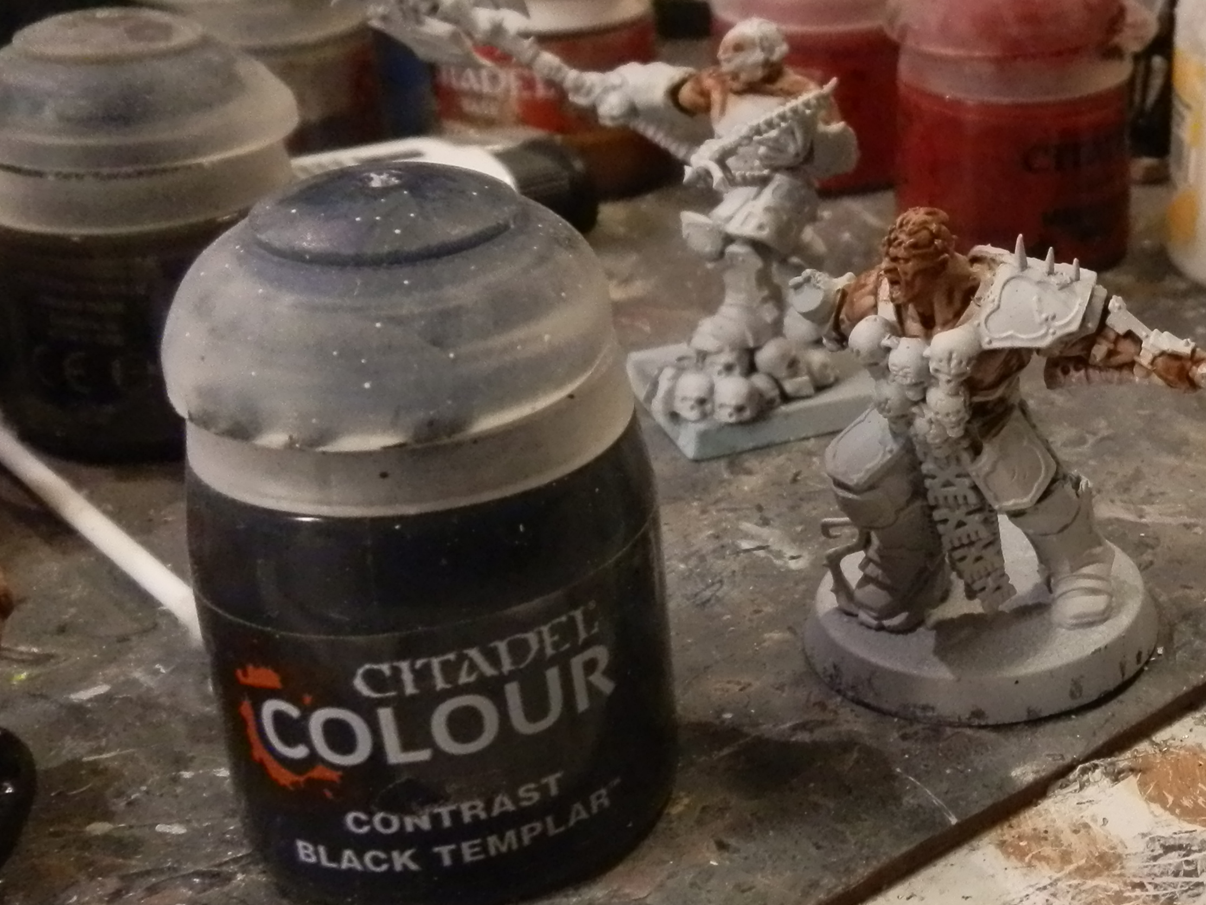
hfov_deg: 33.2
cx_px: 1141
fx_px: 1882
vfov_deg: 27.0
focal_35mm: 54
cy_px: 421
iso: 400
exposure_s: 1/125
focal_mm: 5
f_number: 3.1
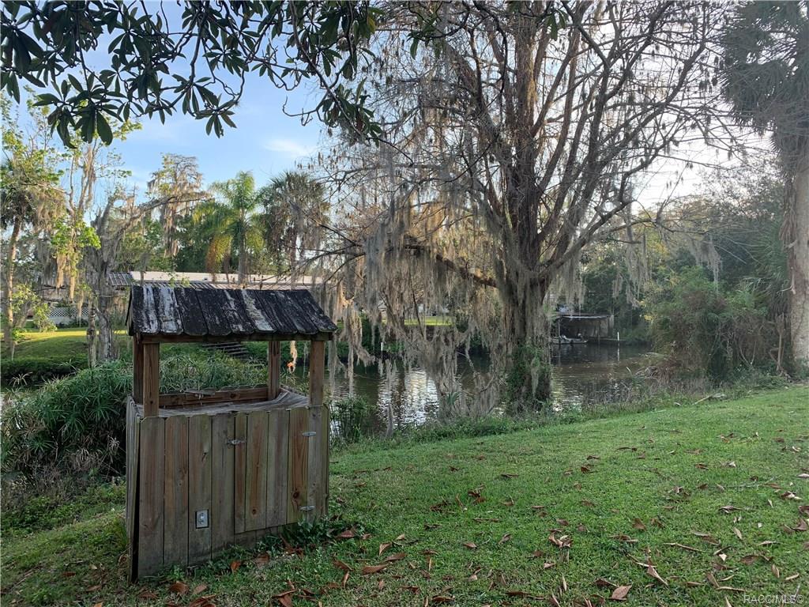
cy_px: 304
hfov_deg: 67.3
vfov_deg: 53.1
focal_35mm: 26
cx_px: 404
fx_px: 608
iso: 25
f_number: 1.8
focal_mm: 4.25
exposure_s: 1/312
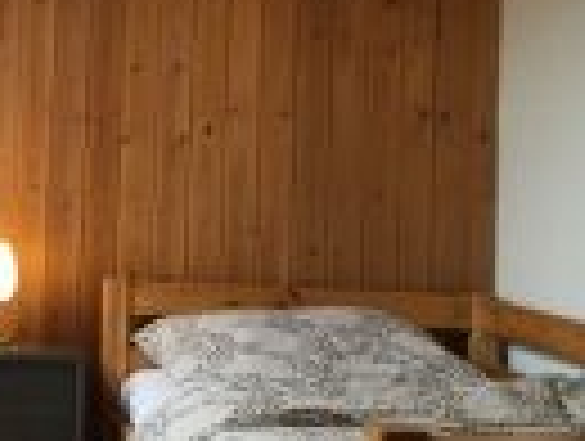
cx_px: -86
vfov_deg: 16.5
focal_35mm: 89
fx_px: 1507
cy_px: 68
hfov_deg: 20.7
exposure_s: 1/33
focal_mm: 4.15
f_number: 2.2
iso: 50
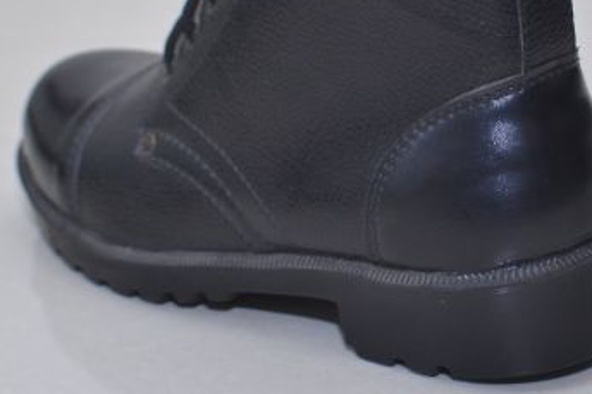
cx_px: 260
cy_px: 82
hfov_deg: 13.1
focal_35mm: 157
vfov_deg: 8.7
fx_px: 2583
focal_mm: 45
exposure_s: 1/125
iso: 400
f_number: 5.6
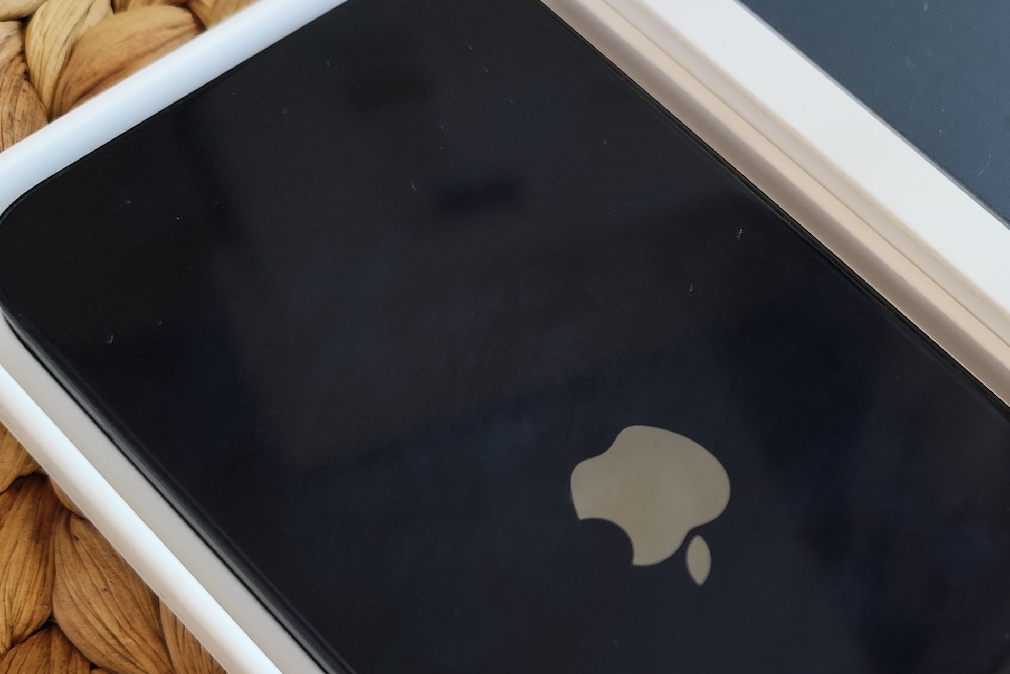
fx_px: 1431
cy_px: 593
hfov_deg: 37.1
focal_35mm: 51
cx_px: 852
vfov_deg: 25.7
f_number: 1.65
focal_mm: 6.14
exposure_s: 1/100
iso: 64
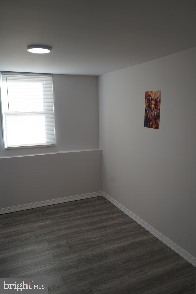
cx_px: 98
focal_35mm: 29
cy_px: 147
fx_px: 237
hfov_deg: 45.0
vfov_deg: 63.7
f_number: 4
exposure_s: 1/60
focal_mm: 29
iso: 100
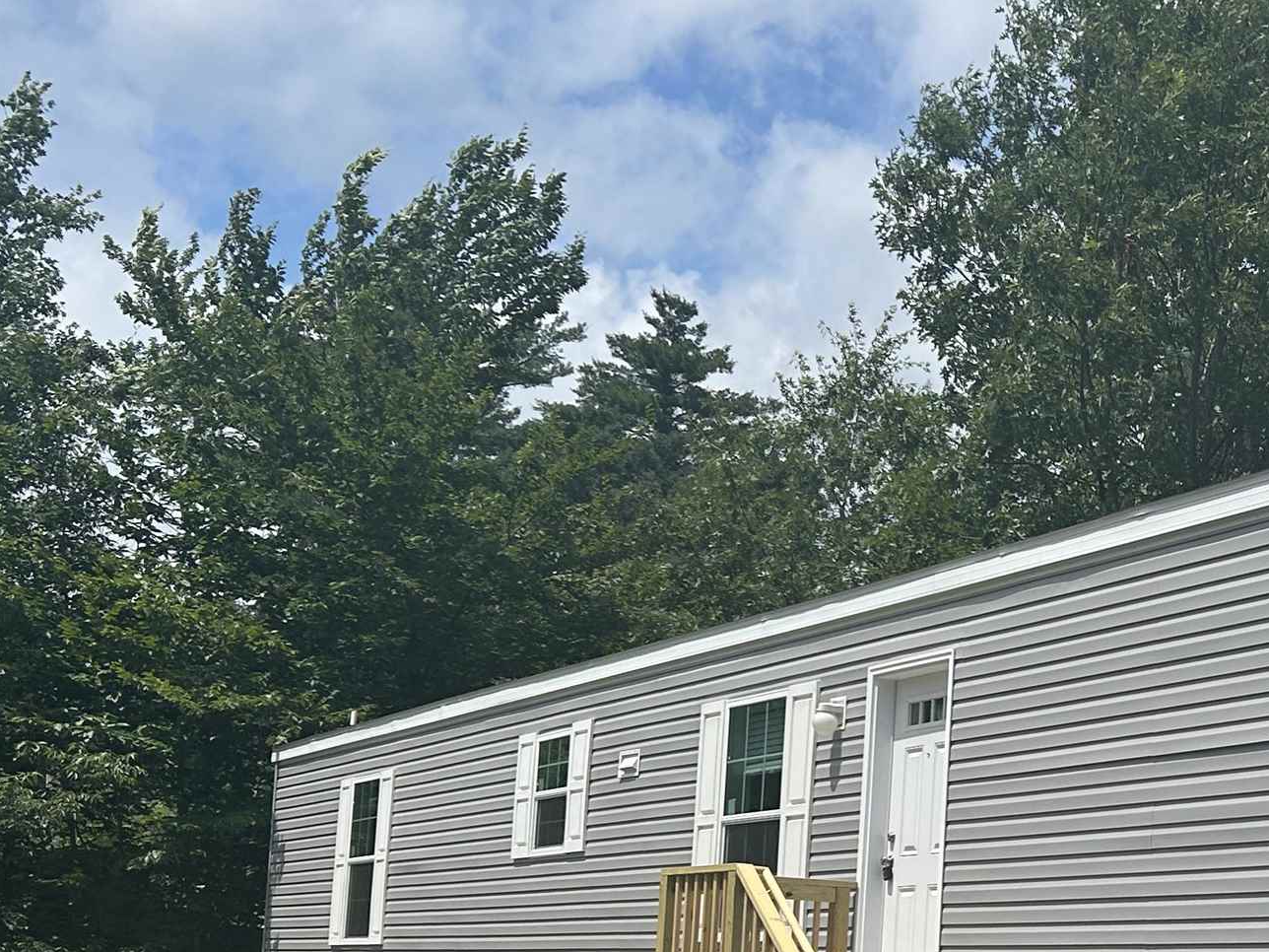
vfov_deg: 23.2
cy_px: 787
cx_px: 1211
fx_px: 2273
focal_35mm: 62
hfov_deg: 29.5
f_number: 1.5
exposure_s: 1/6993
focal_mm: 5.7
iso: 50
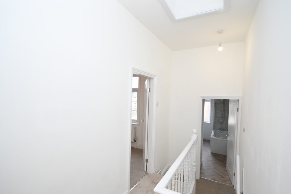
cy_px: 97
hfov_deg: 96.8
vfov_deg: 73.7
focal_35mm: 16
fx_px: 129
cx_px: 146
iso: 100
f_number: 3.5
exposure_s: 1/40
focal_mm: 11
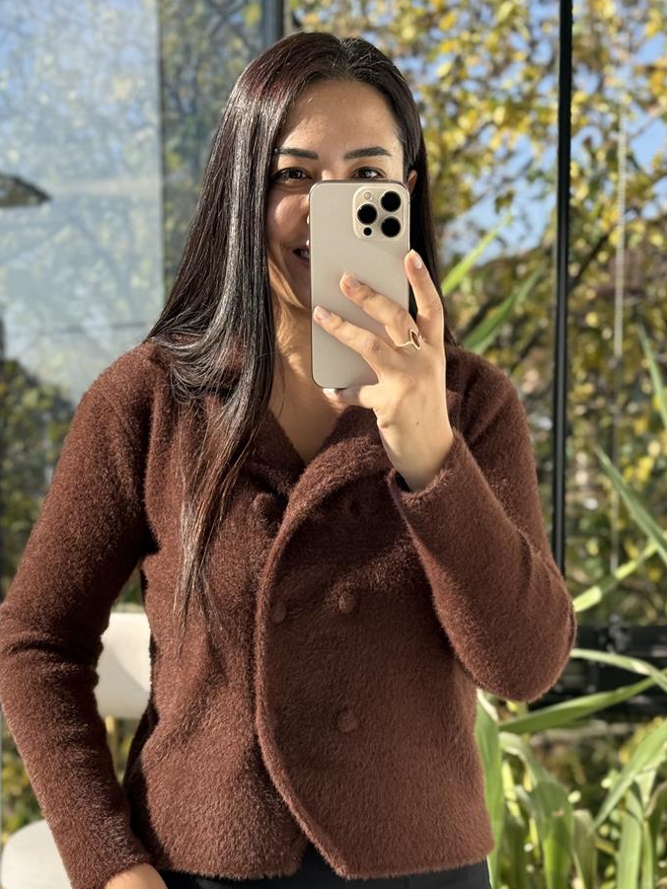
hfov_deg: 20.7
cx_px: 349
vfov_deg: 27.2
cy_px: 621
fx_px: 1824
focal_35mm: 71
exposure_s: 1/1055
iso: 80
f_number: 1.78
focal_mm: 6.76
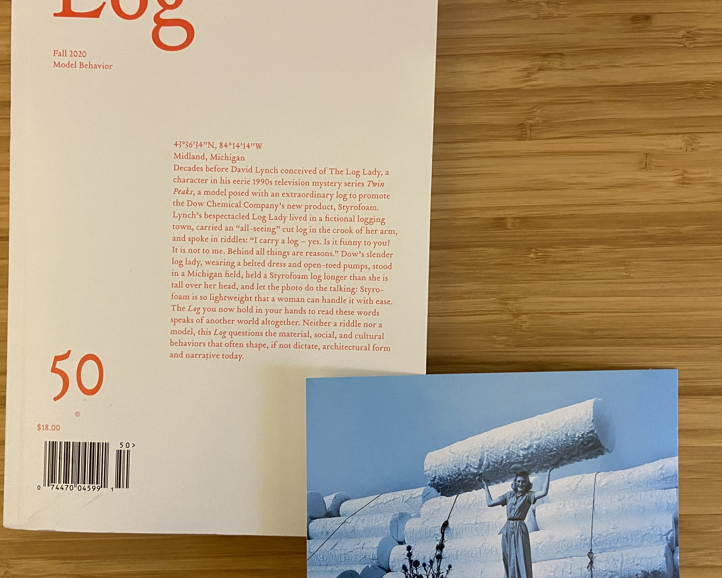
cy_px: 295
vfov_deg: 41.2
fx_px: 769
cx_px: 339
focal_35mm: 36
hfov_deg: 50.2
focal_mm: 4.25
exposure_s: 1/60
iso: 320
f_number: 1.8
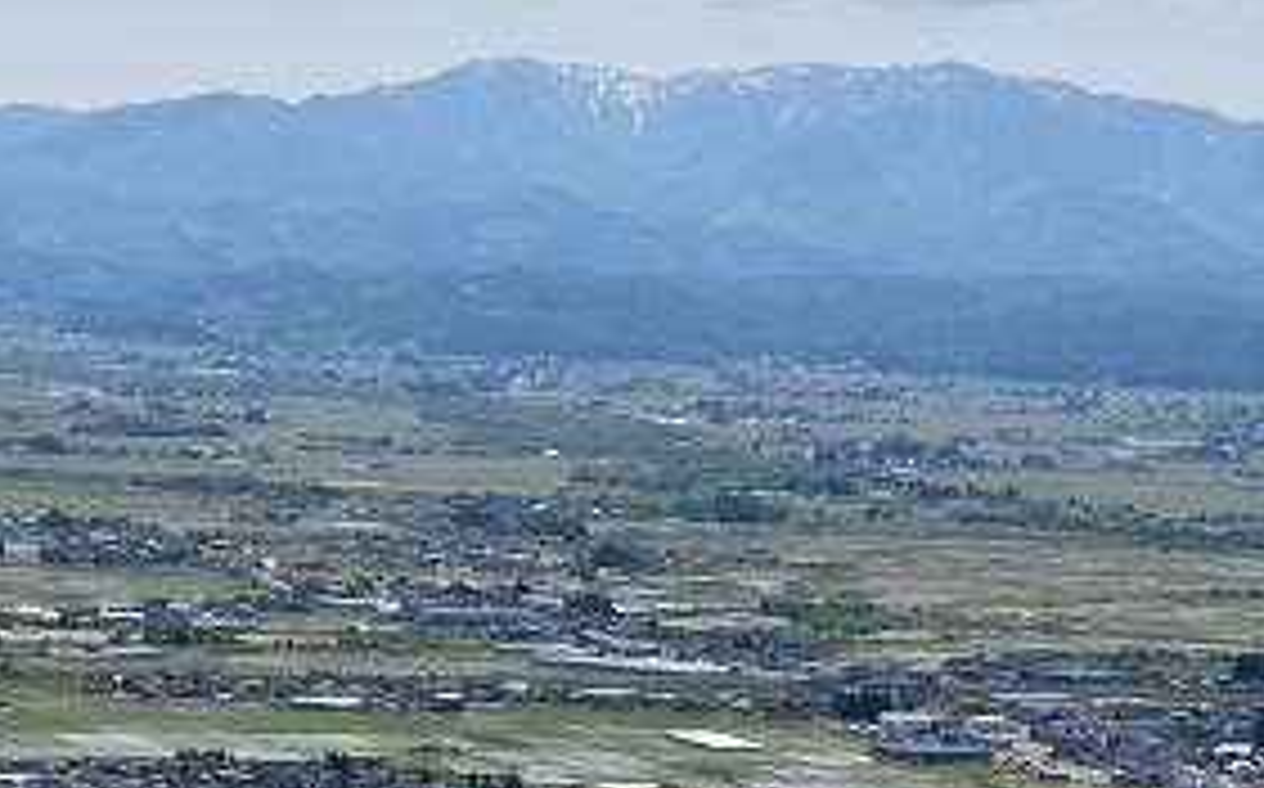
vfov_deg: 6.7
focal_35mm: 196
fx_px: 6745
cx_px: 562
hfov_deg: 10.7
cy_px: 162
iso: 200
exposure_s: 1/500
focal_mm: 80
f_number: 11
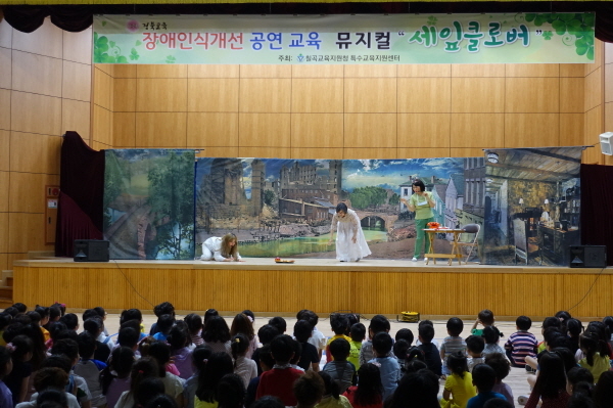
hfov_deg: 39.6
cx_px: 306
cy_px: 204
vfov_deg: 26.9
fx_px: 851
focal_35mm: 50
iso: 400
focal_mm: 18.51
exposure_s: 1/50
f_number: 2.8
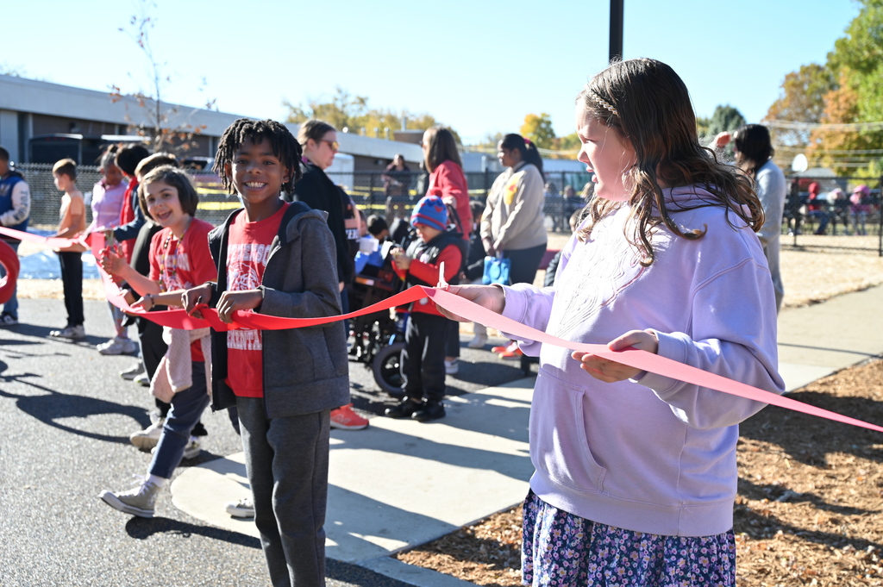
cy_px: 294
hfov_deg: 43.6
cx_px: 442
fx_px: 1103
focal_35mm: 45
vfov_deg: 29.8
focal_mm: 45
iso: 125
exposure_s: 1/250
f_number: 5.6
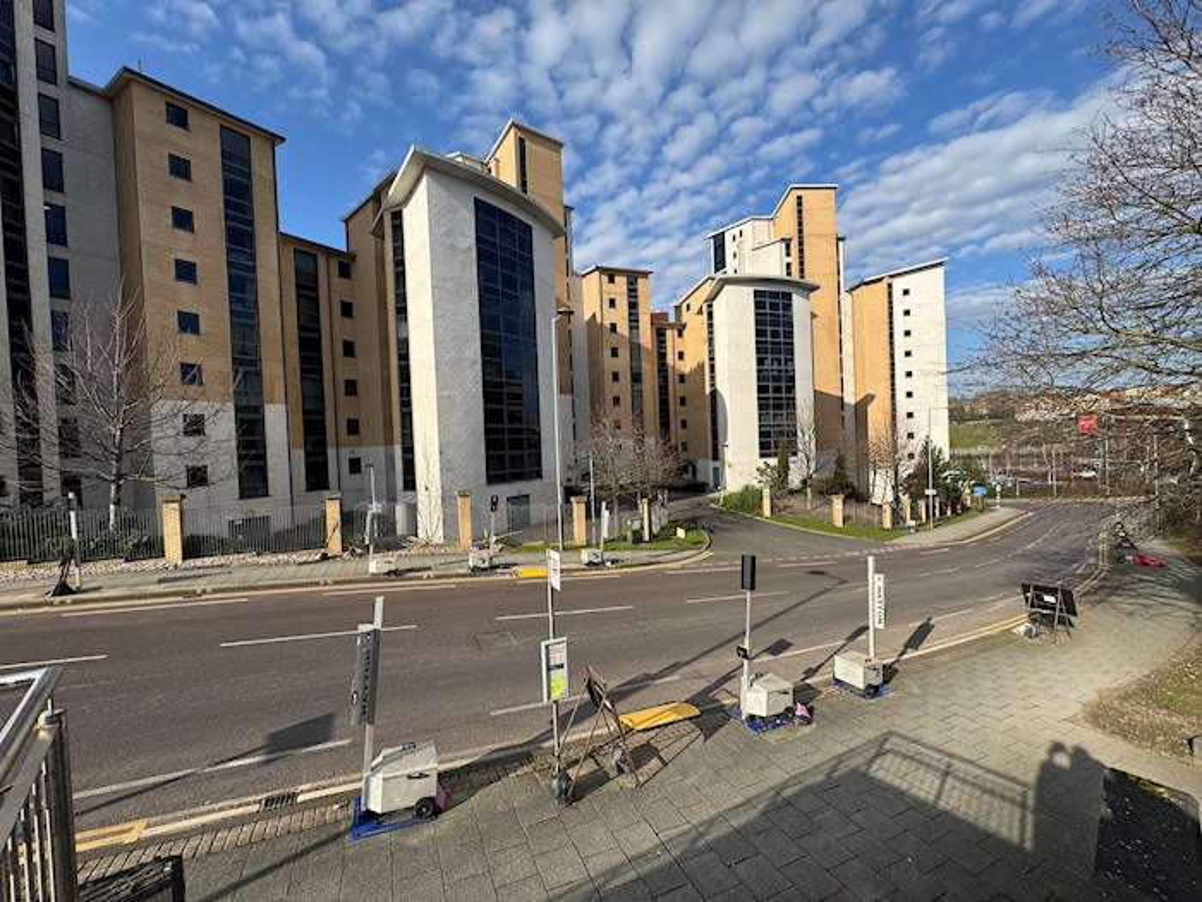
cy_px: 451
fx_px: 486
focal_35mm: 14
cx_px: 601
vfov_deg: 85.7
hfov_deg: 102.1
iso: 50
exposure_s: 1/1880
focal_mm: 2.22
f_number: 2.2
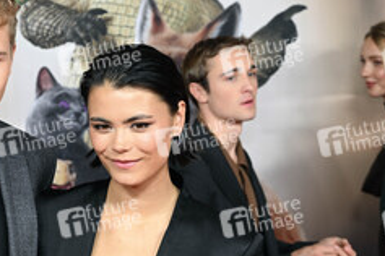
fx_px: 1240
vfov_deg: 11.8
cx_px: 56
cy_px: 178
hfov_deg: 17.4
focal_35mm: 116
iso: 800
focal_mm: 61
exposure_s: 1/160
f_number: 6.3
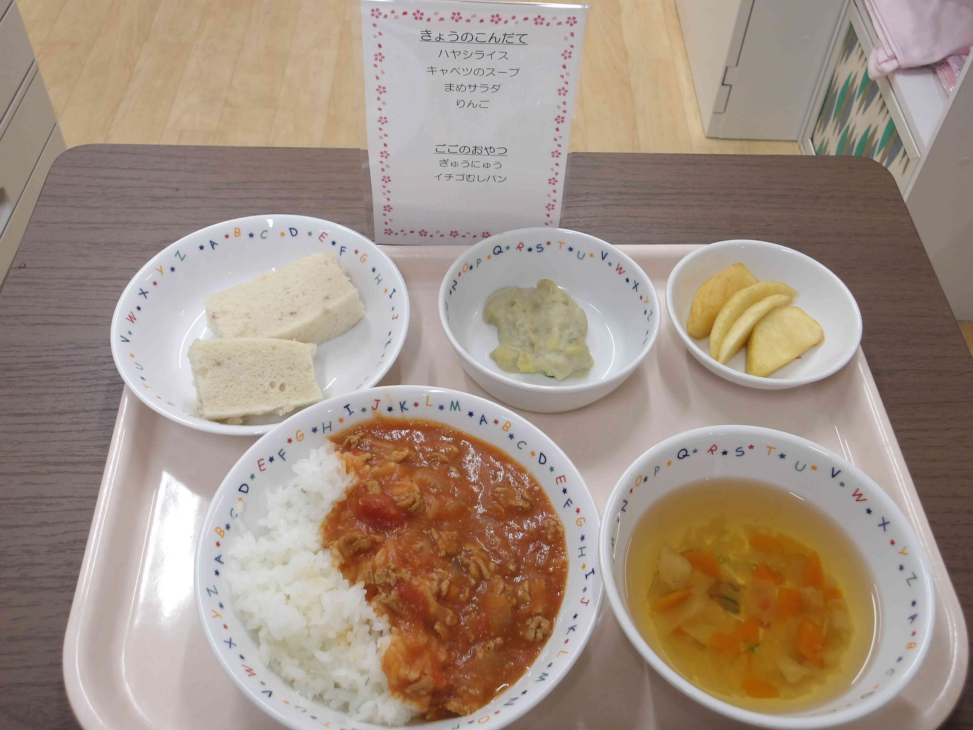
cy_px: 365
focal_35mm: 34
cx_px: 486
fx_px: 956
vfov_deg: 41.8
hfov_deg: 54.0
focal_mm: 6.1
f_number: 3.3
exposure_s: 1/38
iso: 100
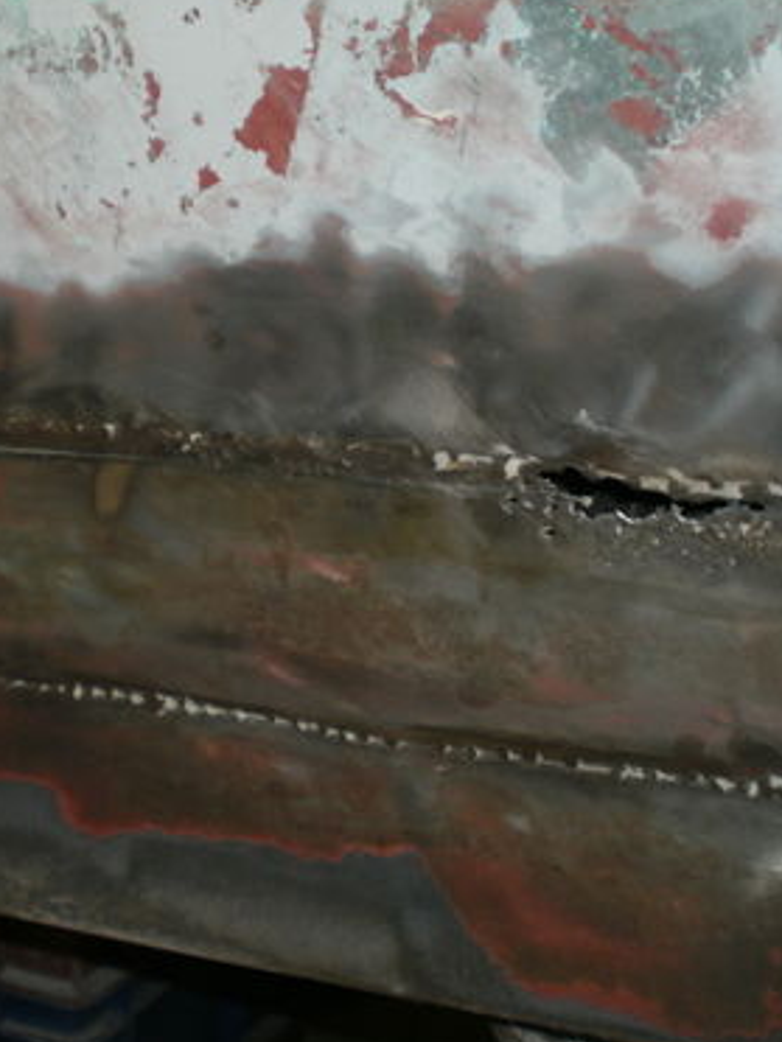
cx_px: 207
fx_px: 1867
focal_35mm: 62
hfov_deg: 23.4
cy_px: 499
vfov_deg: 31.2
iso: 125
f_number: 3.1
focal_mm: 6.3
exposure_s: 1/30
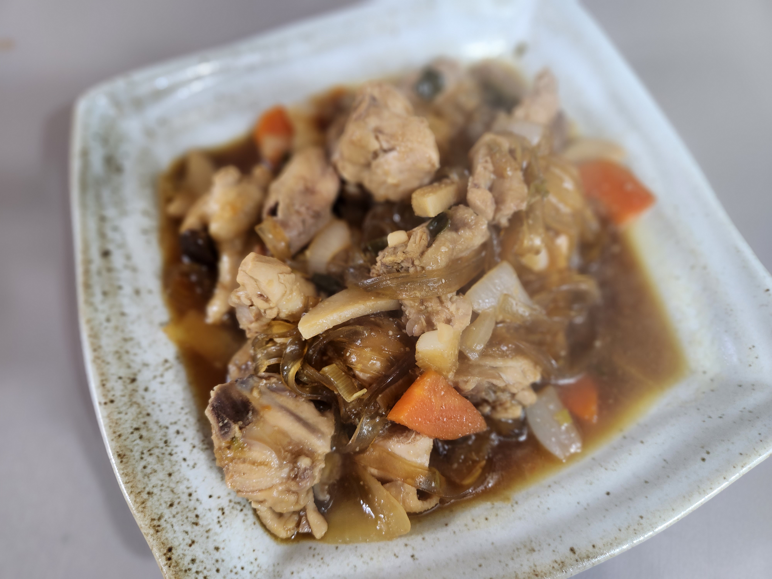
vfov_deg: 58.9
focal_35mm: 23
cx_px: 386
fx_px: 513
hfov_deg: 73.9
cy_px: 290
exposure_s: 1/60
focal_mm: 5.4
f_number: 1.8
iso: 250
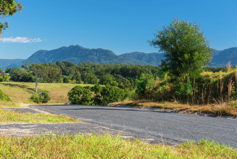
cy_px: 80
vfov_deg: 19.5
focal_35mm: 70
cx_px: 118
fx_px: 461
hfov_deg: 28.8
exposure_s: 1/50
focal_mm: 70
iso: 200
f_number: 9
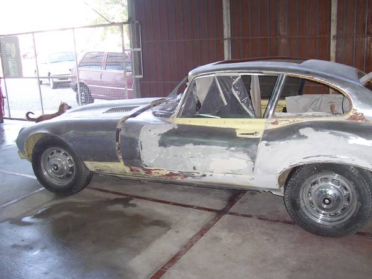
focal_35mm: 37
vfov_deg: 38.7
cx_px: 186
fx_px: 398
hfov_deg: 50.1
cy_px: 140
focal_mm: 5.6
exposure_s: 1/60
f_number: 2.8
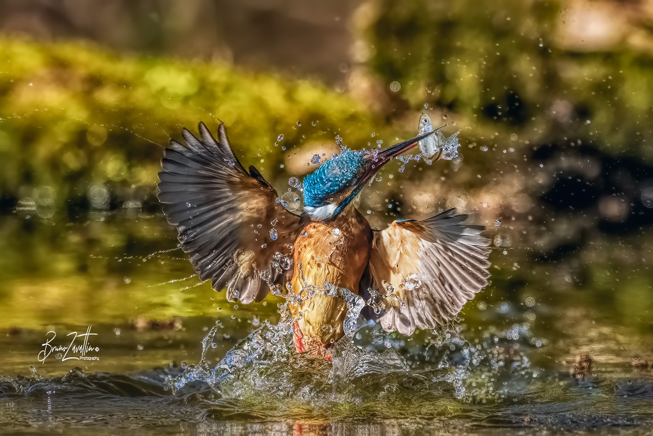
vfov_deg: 4.6
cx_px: 326
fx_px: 5442
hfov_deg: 6.9
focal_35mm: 300
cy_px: 218
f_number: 7.1
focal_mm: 300
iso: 2000
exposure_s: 1/6400
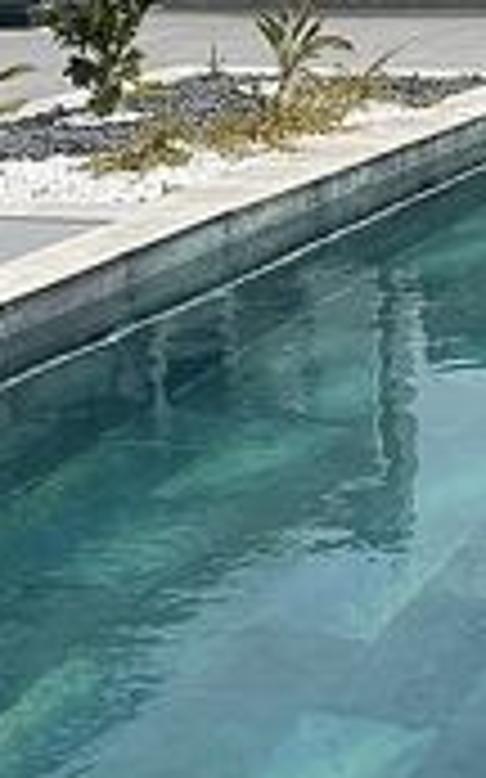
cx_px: 497
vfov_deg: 19.1
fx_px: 2291
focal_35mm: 108
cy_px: 135
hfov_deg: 12.0
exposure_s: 1/4717
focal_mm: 5.1
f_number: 1.6
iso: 32
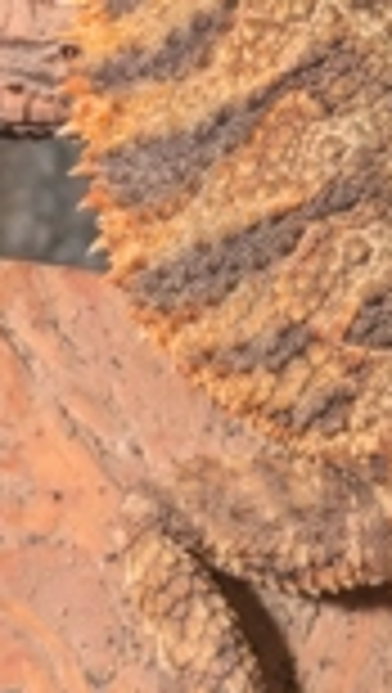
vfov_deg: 14.6
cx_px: 387
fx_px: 2652
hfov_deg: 8.4
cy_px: -32
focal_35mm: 144
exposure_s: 1/100
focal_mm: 5.43
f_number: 1.89
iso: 95
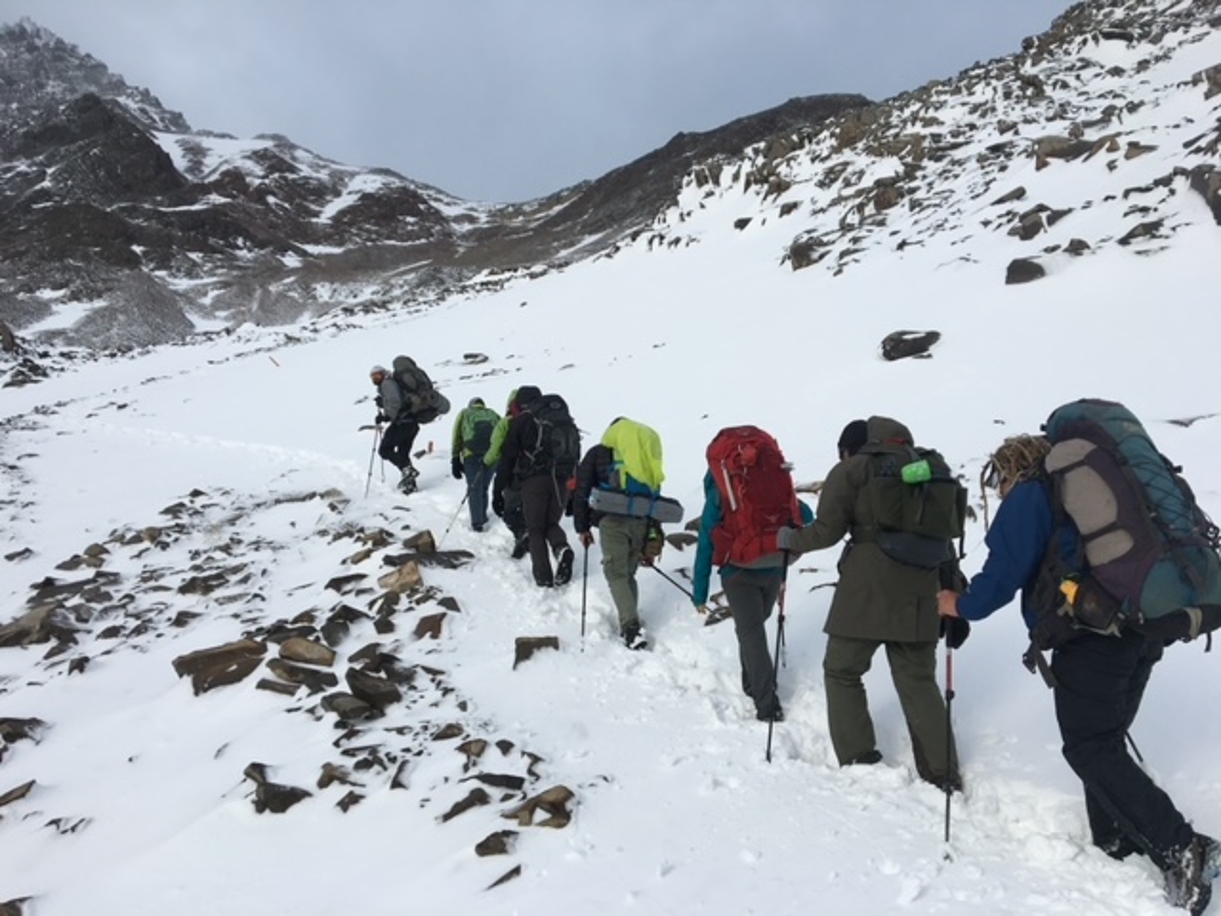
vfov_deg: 48.2
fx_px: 1023
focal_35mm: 29
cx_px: 610
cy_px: 458
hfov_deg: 61.7
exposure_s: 1/894
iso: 25
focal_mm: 4.15
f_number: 2.2
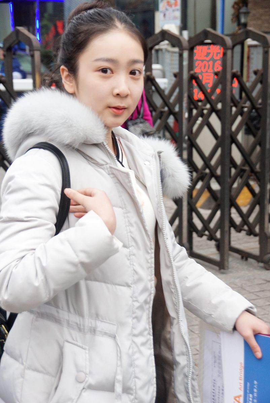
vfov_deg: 27.0
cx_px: 135
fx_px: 842
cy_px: 202
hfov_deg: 18.2
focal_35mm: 75
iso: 800
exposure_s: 1/125
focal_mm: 50
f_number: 6.3
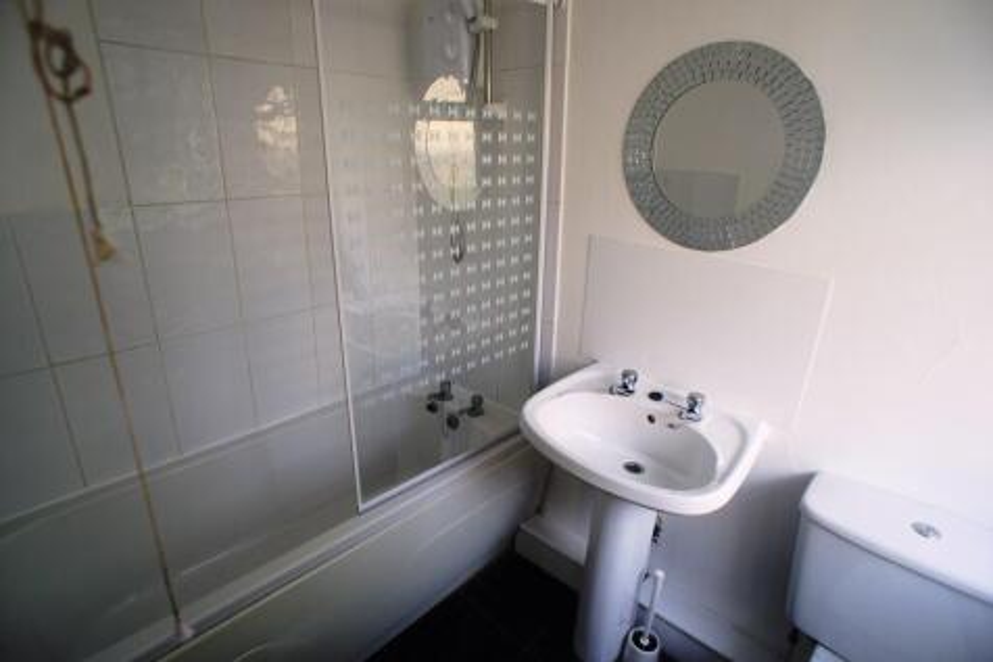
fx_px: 662
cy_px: 331
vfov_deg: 53.1
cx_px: 496
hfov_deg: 73.8
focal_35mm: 24
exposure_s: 1/50
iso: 200
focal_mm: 16
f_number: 3.5
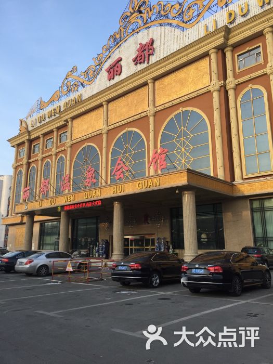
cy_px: 182
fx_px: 305
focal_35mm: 29
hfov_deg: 48.2
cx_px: 136
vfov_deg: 61.7
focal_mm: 4.15
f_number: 2.2
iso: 32
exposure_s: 1/488
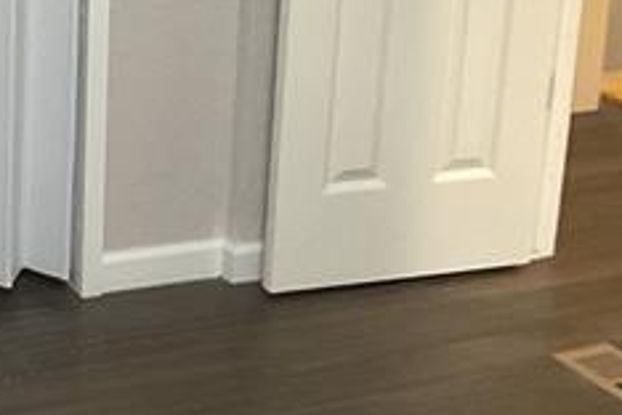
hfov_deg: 14.9
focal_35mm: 132
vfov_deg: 10.3
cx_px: -146
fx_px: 2280
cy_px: -8
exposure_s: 1/60
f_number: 1.8
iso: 160
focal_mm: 3
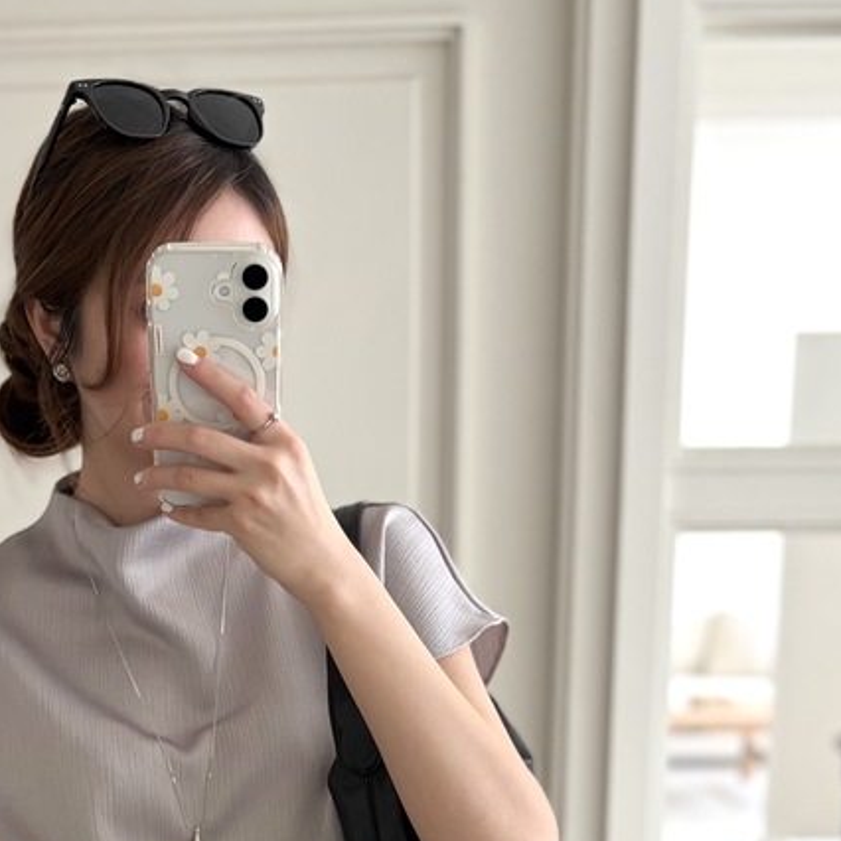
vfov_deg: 30.1
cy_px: 776
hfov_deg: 31.2
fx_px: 1484
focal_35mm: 54
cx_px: 231
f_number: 1.6
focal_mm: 5.96
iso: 125
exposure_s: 1/108
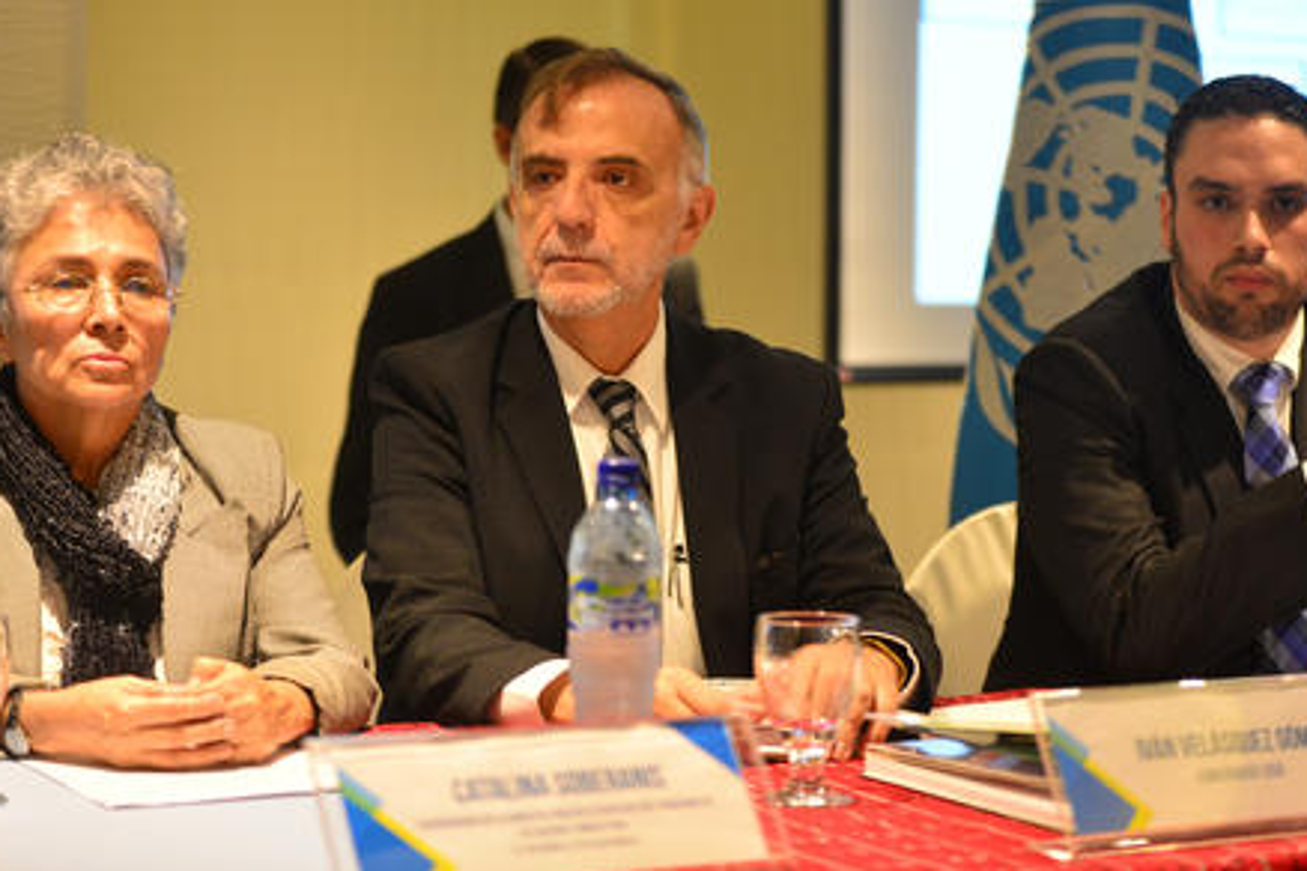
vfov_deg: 17.1
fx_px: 2904
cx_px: 683
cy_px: 379
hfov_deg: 25.4
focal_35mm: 80
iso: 2200
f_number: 2.8
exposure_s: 1/125
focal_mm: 70
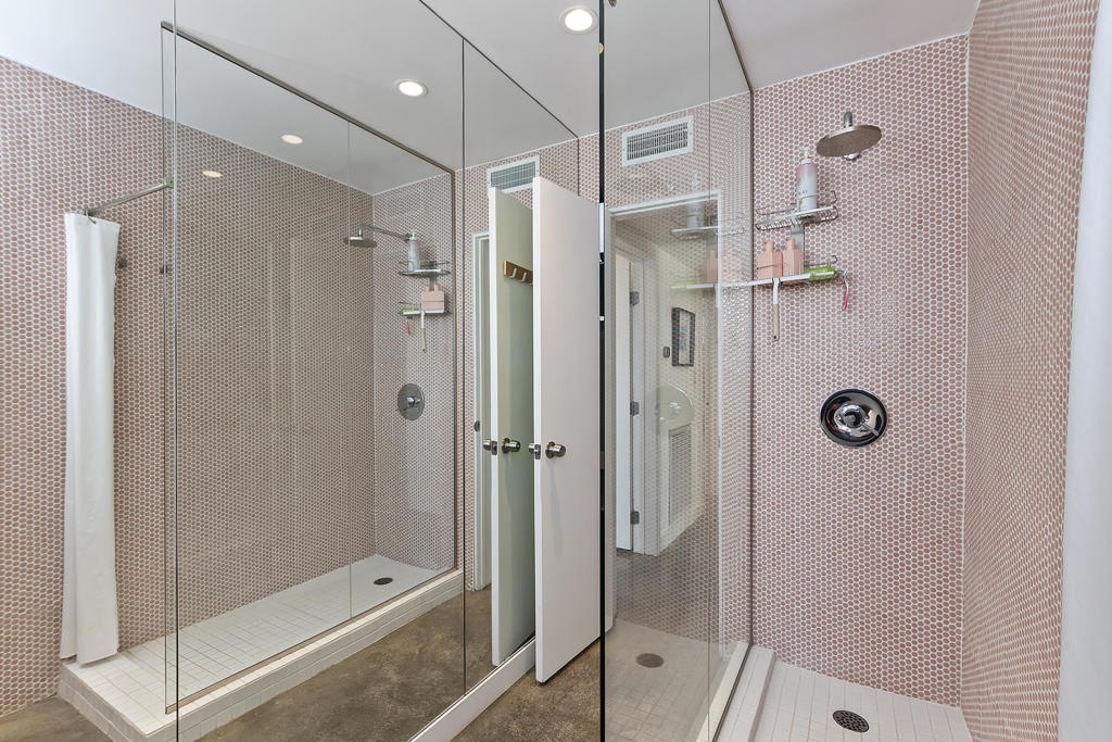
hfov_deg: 100.4
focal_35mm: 15
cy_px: 371
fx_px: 463
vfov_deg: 77.3
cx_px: 556
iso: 400
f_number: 8
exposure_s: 1/30
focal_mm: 10
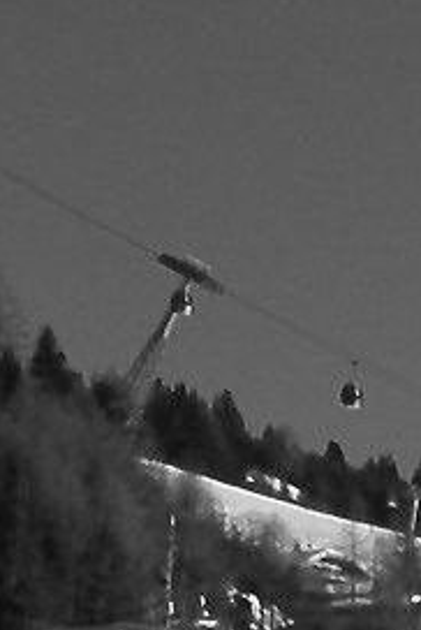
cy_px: 940
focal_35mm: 317
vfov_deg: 6.4
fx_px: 5546
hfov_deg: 3.7
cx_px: 2440
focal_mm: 24
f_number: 11
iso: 200
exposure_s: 1/500
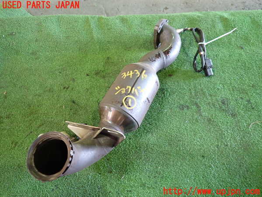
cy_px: 98
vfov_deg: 54.9
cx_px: 131
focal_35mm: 25
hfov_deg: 69.4
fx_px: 189
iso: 640
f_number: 2
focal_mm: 4.5
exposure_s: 1/30
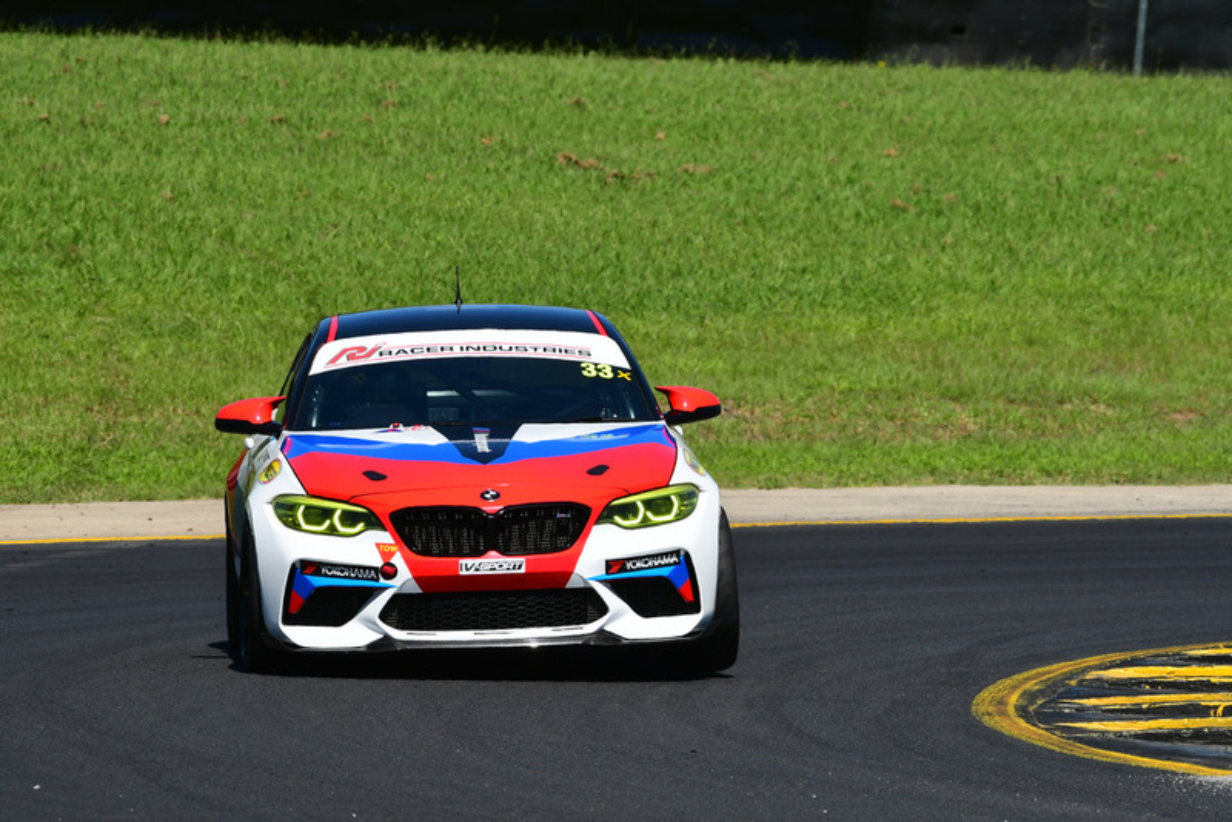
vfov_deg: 2.9
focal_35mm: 480
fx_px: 16432
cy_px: 411
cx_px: 616
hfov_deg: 4.3
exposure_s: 1/640
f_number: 11
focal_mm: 320
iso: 320
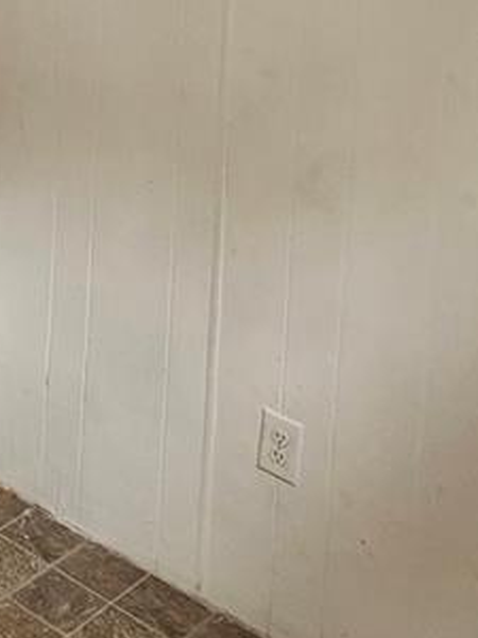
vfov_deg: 32.2
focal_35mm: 52
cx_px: -132
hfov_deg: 24.7
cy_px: -74
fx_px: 957
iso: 100
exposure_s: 1/60
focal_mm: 2.2
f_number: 2.2
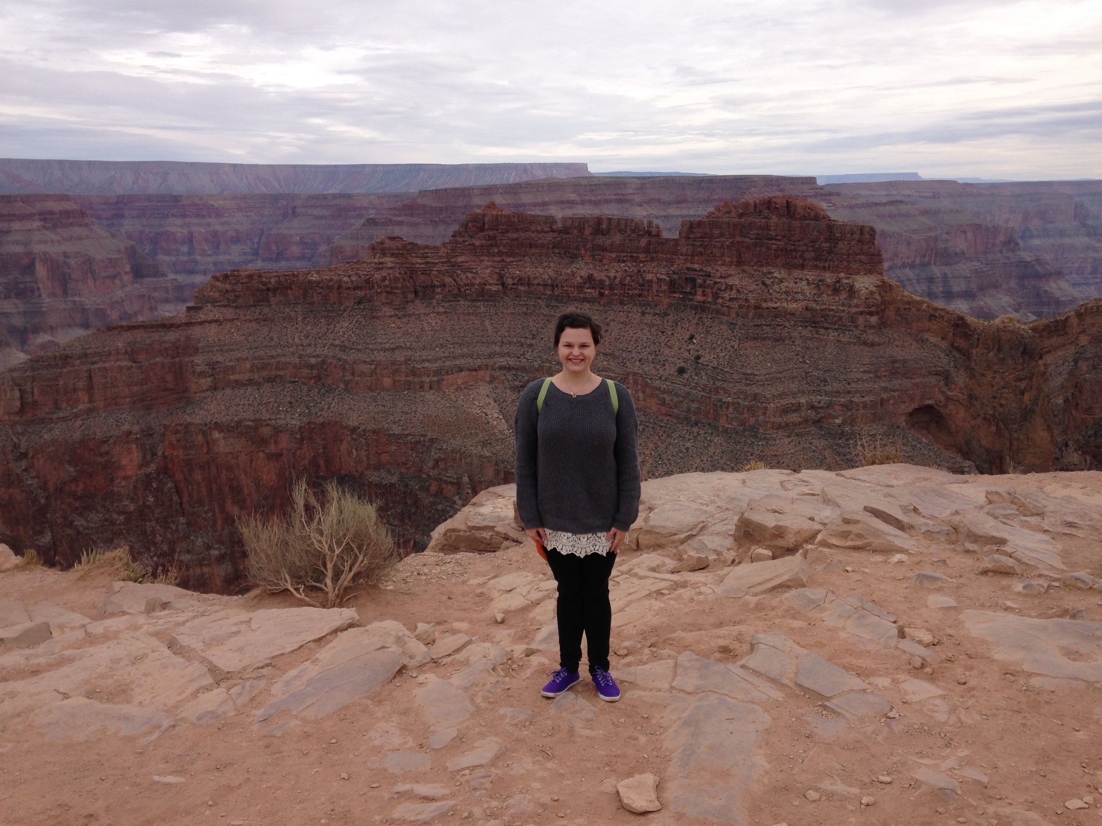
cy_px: 413
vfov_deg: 42.9
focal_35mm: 33
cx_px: 551
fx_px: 1051
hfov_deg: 55.4
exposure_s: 1/1205
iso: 50
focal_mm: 4.12
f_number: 2.4
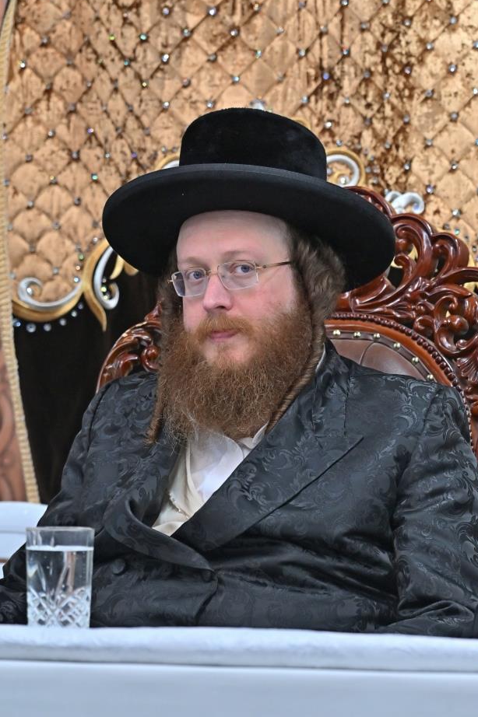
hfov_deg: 6.9
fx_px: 3986
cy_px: 363
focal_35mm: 200
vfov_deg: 10.3
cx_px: 253
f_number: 4
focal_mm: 120
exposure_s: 1/200
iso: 640
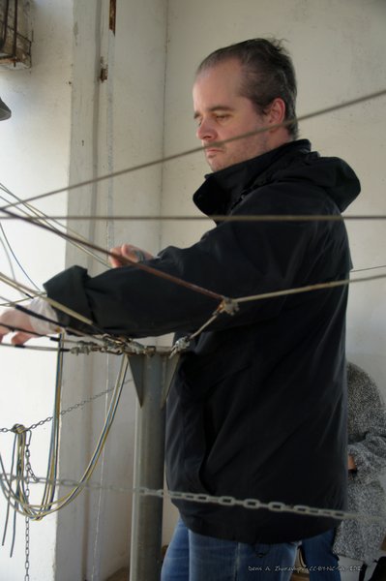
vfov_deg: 46.4
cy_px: 290
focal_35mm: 42
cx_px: 193
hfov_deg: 31.8
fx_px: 677
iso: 200
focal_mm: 28
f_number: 5.6
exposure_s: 1/100
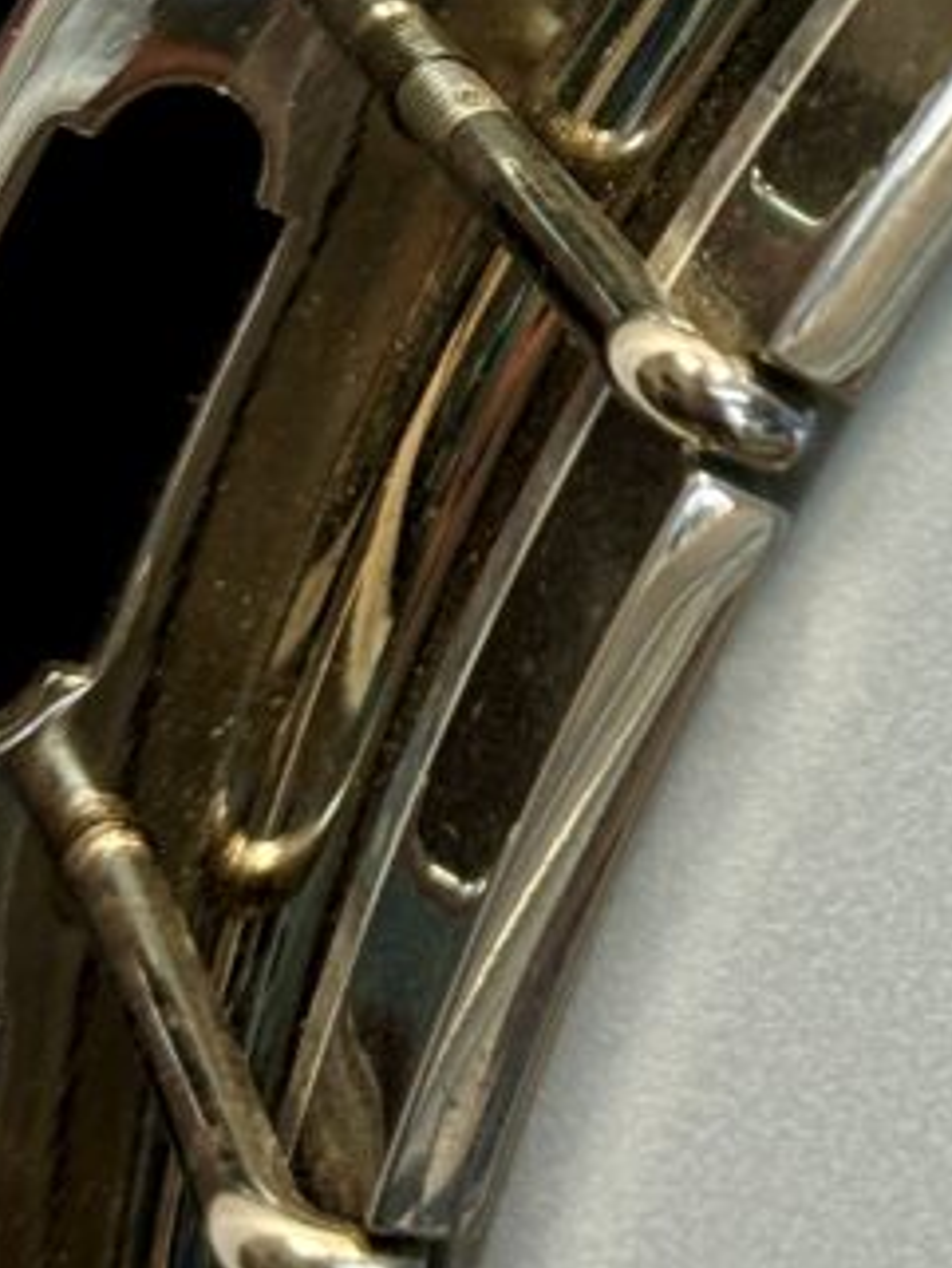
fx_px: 5607
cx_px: 1430
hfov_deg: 9.4
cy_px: -178
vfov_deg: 12.6
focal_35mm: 153
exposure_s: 1/60
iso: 125
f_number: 1.78
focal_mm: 6.76
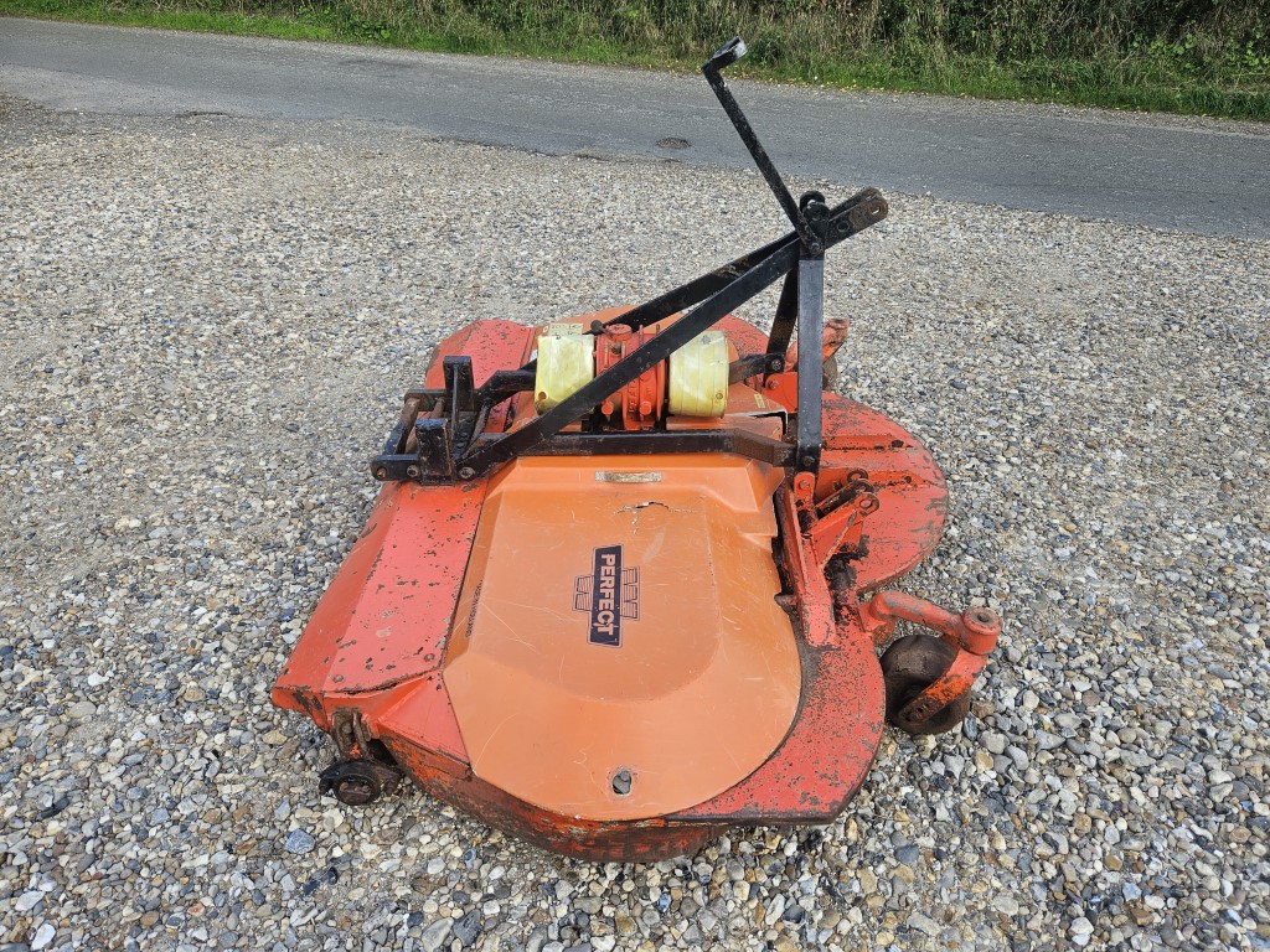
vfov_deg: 58.9
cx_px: 635
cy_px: 476
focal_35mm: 23
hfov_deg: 73.9
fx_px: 844
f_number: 1.8
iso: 25
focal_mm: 5.4
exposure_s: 1/274
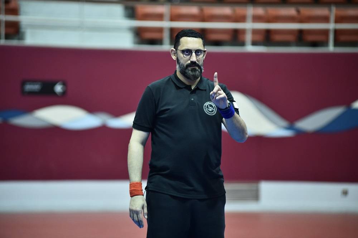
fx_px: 1986
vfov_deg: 6.8
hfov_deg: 10.3
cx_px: 179
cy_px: 119
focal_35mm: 200
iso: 2500
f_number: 2.8
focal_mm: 200
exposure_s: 1/320
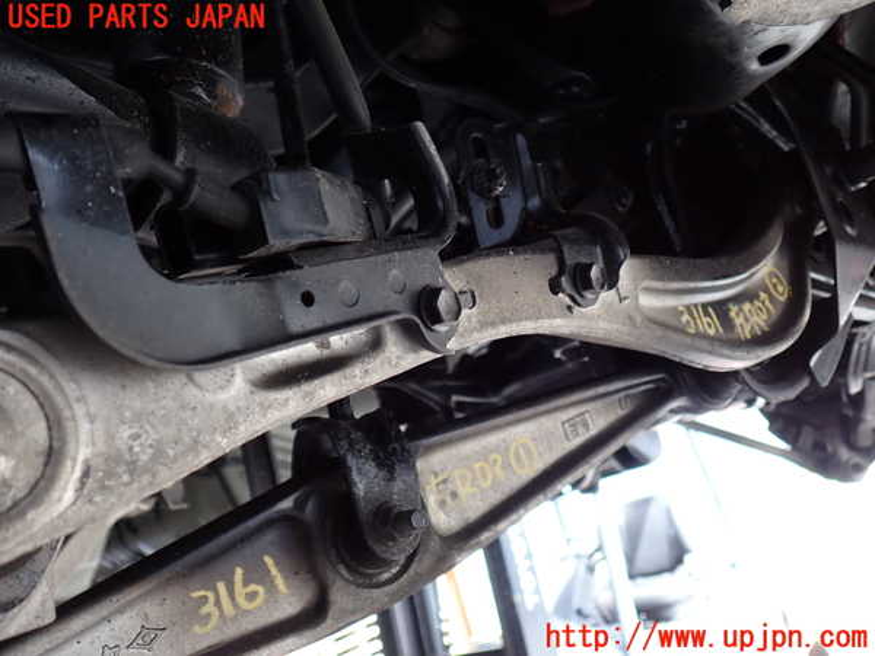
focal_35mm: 30
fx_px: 758
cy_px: 328
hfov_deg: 60.0
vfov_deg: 46.8
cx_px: 438
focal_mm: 5.4
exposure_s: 1/60
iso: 100
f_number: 2.3
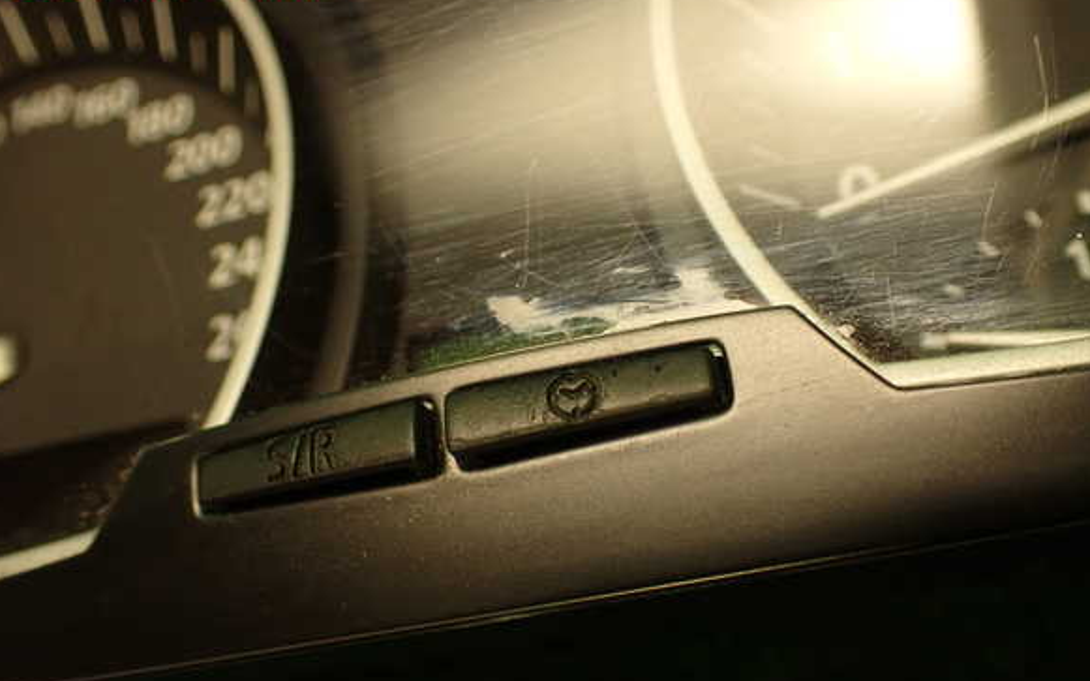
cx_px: 552
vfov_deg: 36.2
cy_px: 379
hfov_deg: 55.3
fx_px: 1040
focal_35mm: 35
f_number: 2.4
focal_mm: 5.79
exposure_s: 1/40
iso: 200
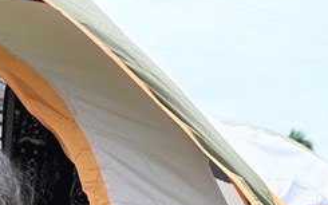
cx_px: -86
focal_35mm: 133
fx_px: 1189
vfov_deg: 9.7
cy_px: 267
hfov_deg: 15.1
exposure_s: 1/200
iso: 160
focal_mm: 50
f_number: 7.1
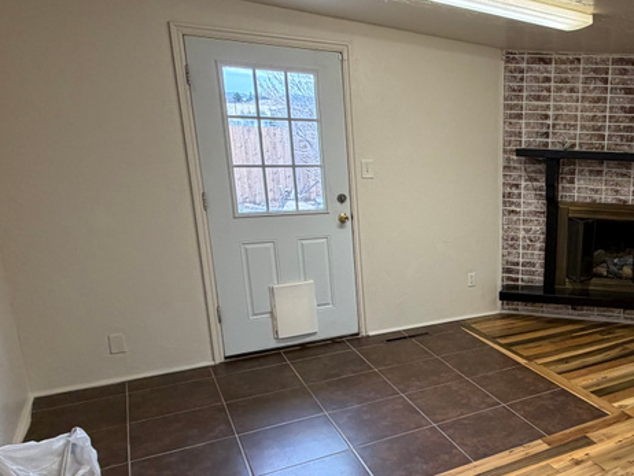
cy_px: 289
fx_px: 568
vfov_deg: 45.2
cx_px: 553
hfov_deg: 52.3
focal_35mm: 31
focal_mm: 2.22
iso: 200
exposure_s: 1/120
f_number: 2.2
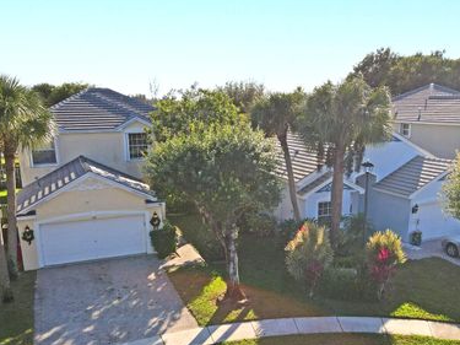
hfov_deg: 56.8
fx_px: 425
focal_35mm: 32
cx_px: 238
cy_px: 225
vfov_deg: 43.6
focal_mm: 4.5
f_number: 2.8
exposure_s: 1/725
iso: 100
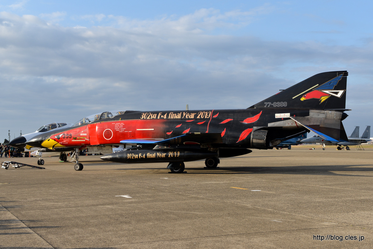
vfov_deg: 28.1
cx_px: 186
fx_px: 497
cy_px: 124
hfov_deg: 41.1
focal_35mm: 48
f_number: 8
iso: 100
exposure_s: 1/250
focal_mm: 48
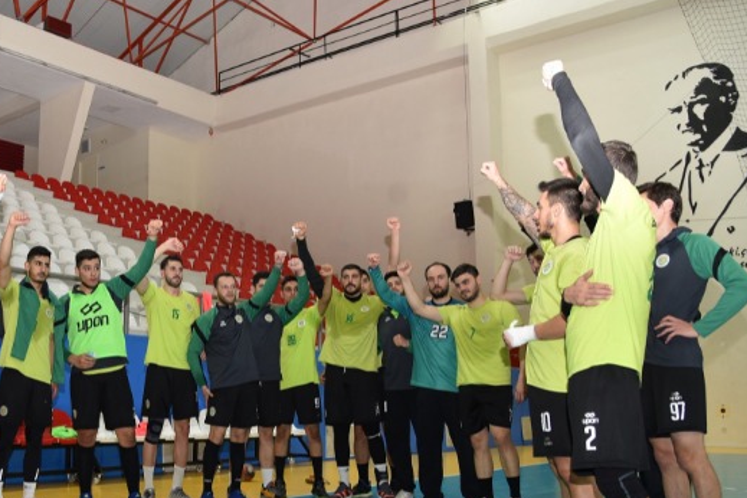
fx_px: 768
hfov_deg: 49.8
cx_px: 186
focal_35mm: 37
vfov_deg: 35.4
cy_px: 350
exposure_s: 1/80
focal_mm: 24
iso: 800
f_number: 4.5
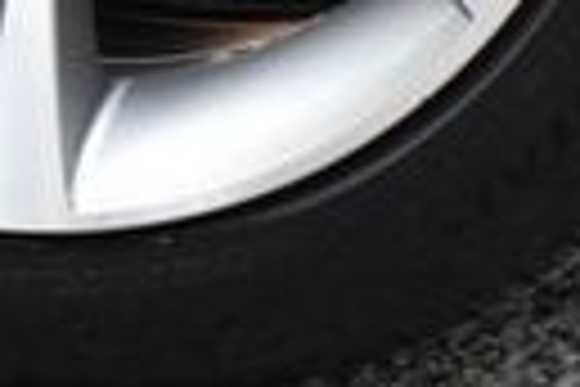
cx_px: 31
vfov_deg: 1.7
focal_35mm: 819
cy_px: -482
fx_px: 13194
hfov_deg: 2.5
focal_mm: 110
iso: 720
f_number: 4.8
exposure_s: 1/250
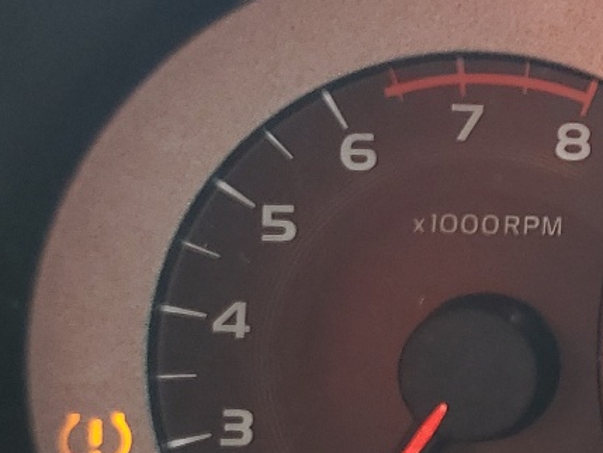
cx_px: 1101
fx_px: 1690
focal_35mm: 97
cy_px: 342
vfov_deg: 15.2
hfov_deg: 16.7
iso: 50
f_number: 1.5
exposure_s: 1/123
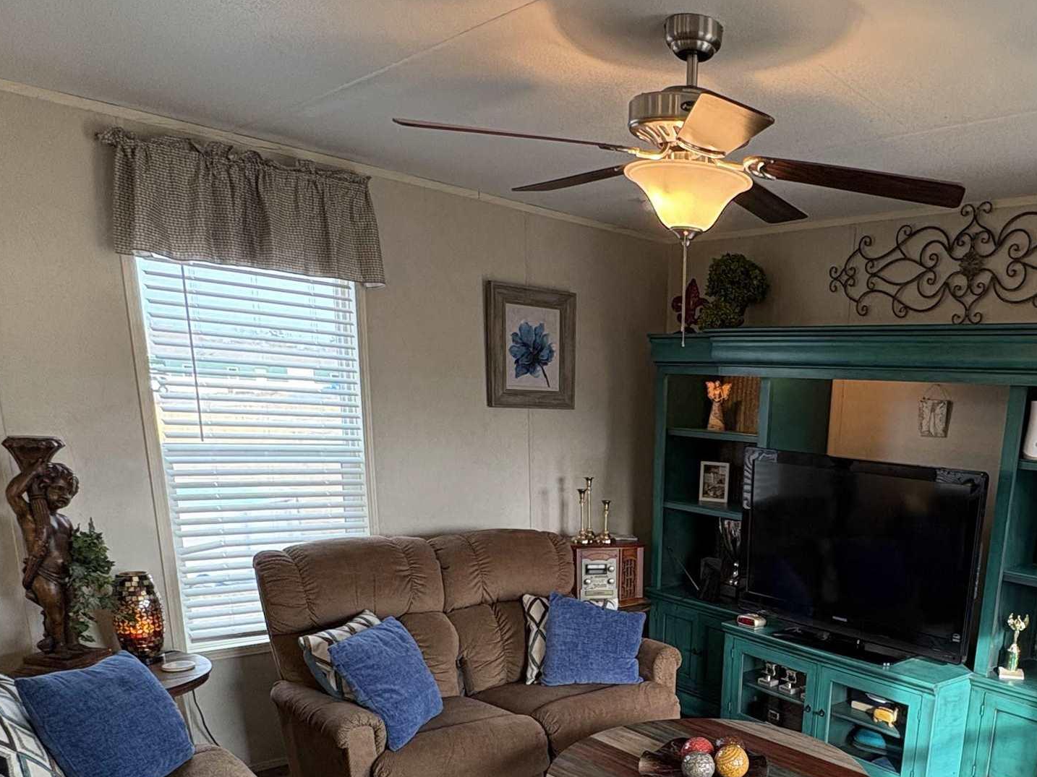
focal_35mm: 30
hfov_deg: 57.5
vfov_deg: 43.8
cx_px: 755
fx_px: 899
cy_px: 656
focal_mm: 2.22
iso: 160
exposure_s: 1/60
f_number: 2.2
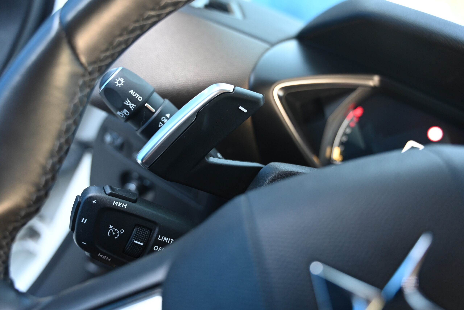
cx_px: 232
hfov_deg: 56.5
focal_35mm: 34
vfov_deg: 39.4
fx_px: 432
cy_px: 155
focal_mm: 33.5
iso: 1800
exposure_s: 1/125
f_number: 4
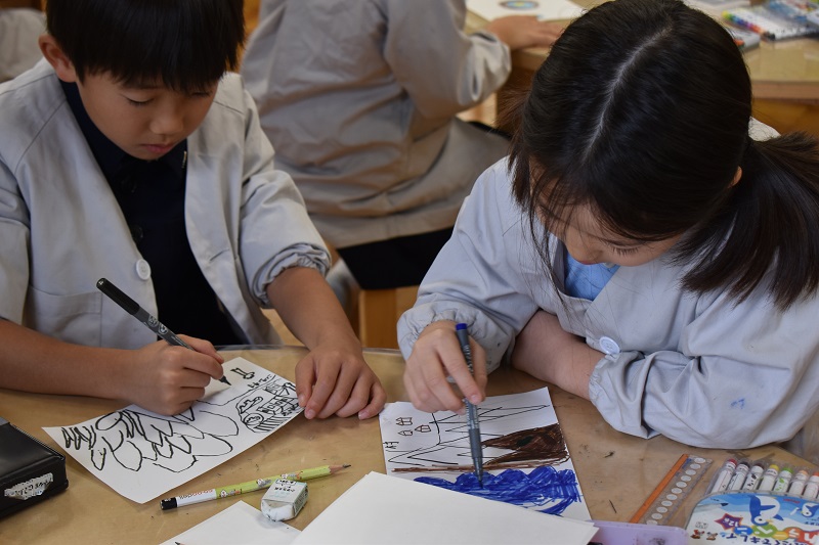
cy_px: 272
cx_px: 410
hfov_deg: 27.0
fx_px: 1706
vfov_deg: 18.2
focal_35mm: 75
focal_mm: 50
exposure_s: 1/60
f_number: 5.6
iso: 400
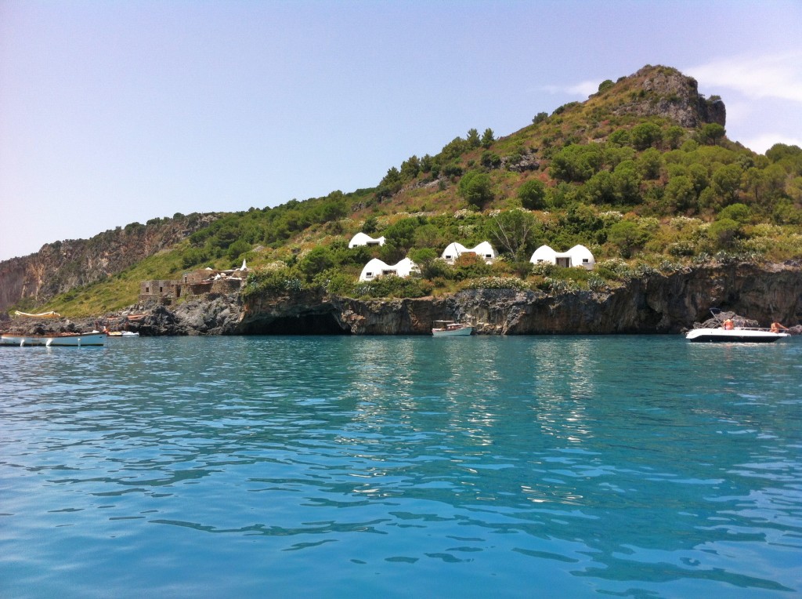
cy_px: 300
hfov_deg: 52.7
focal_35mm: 35
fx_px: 809
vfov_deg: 40.6
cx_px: 401
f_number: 2.8
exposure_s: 1/1129
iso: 80
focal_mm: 3.85
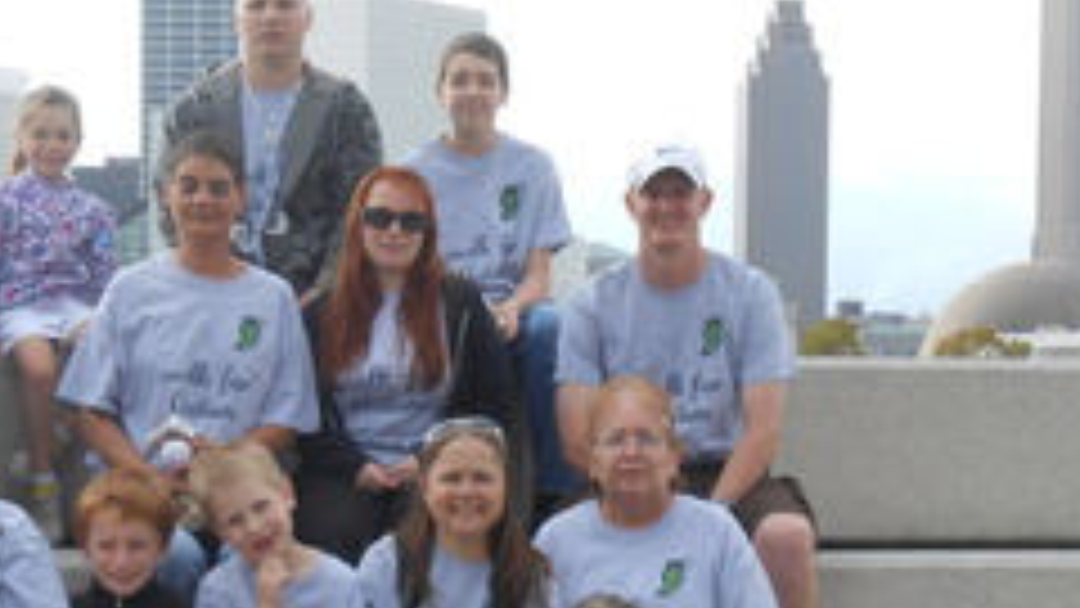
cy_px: 649
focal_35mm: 90
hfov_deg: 23.5
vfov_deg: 13.2
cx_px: 342
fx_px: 2577
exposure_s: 1/250
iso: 80
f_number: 4.5
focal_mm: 7.8
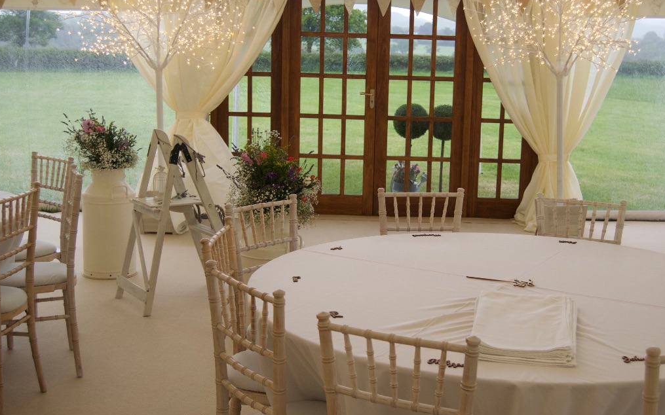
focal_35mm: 47
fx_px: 852
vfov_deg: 27.4
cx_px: 373
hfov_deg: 42.6
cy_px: 166
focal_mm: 26
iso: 800
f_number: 4
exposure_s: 1/640
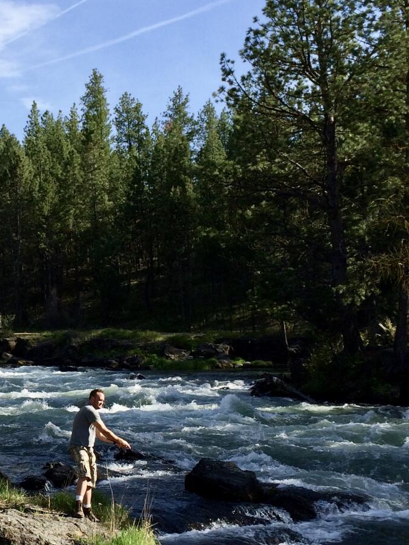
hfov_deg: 21.5
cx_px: 1
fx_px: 1040
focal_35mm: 66
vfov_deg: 29.4
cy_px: 291
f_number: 2.2
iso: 32
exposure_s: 1/1466
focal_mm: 4.12
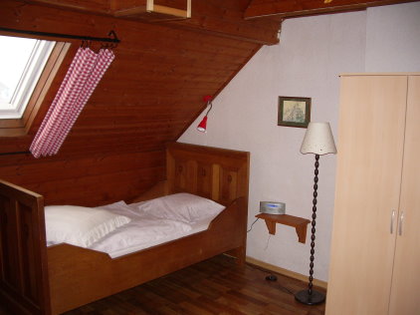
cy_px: 158
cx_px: 210
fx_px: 424
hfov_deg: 52.7
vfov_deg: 40.7
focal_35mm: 35
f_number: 2.6
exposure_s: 1/40
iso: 160
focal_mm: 5.8
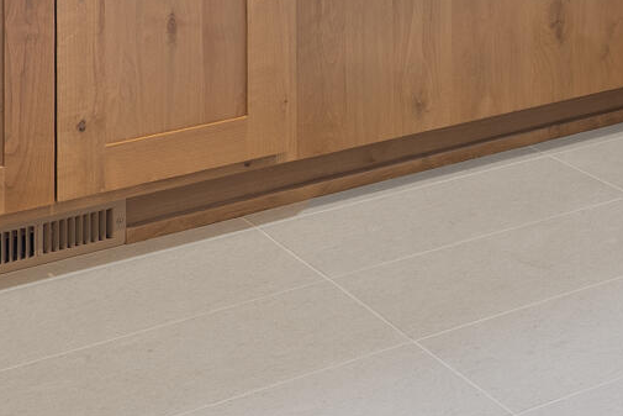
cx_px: 831
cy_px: -322
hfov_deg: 19.6
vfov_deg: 13.1
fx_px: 1644
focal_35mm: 95
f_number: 7.1
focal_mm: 16
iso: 100
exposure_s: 1/2.5
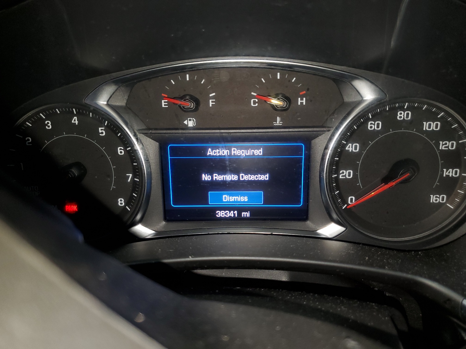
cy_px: 174
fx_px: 350
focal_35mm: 26
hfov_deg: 67.3
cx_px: 233
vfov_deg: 53.1
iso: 78
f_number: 1.5
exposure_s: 1/60.2
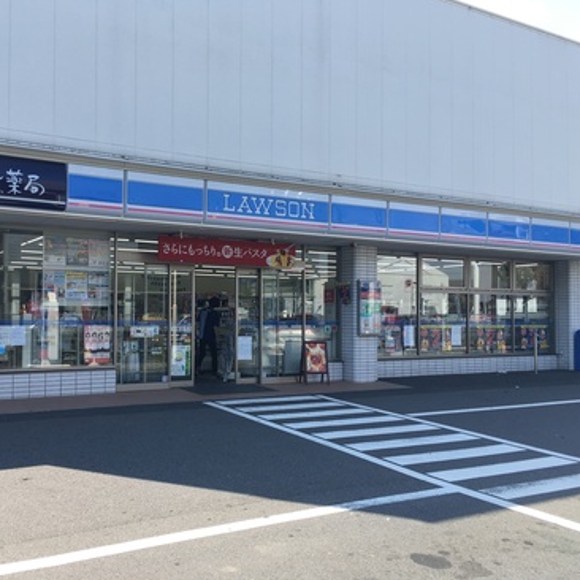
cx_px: 220
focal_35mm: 35
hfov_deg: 46.8
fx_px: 663
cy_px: 291
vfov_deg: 47.2
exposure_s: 1/478
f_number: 2.2
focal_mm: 4.15
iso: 25
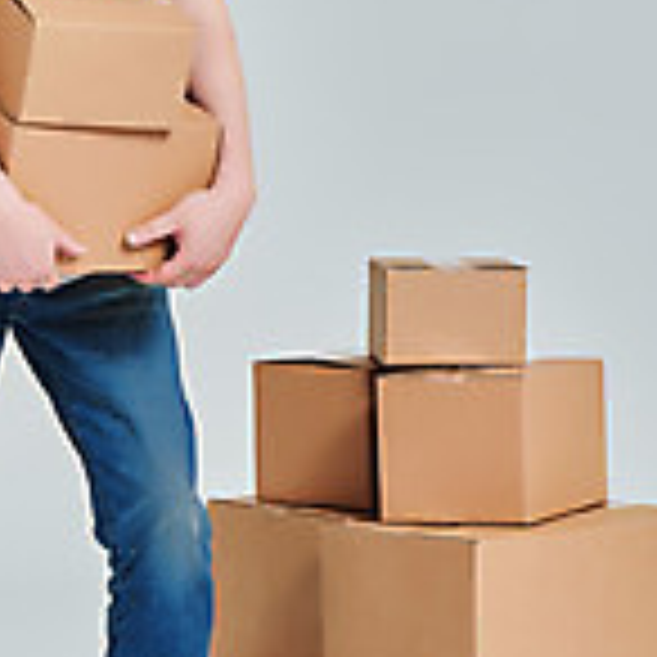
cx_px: 88
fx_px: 3500
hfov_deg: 10.7
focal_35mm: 163
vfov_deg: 10.7
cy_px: 148
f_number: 14
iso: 100
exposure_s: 1/125
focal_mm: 70
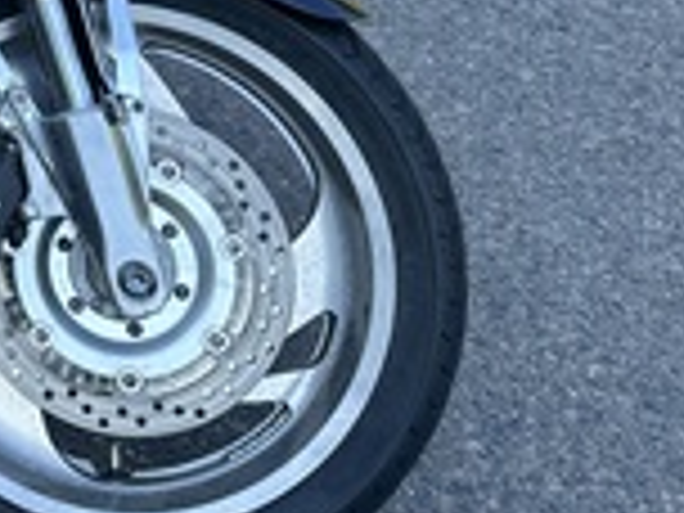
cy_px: -173
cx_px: -387
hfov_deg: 20.5
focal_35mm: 79
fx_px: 1561
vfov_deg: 17.4
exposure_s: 1/943
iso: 80
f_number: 1.78
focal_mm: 6.86
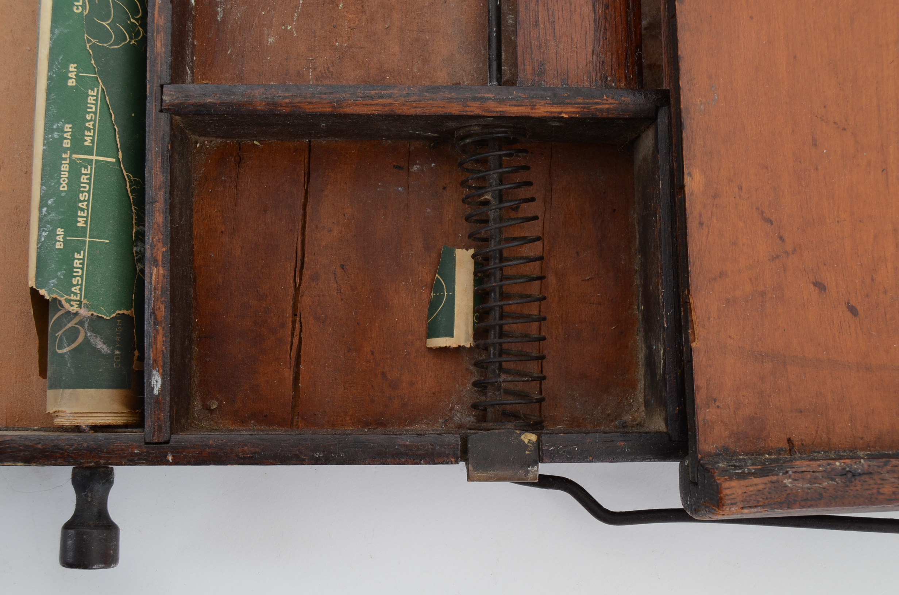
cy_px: 298
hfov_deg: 42.4
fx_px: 1159
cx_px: 450
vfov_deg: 28.8
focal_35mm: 46
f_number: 8
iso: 250
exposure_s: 1/160
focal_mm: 31
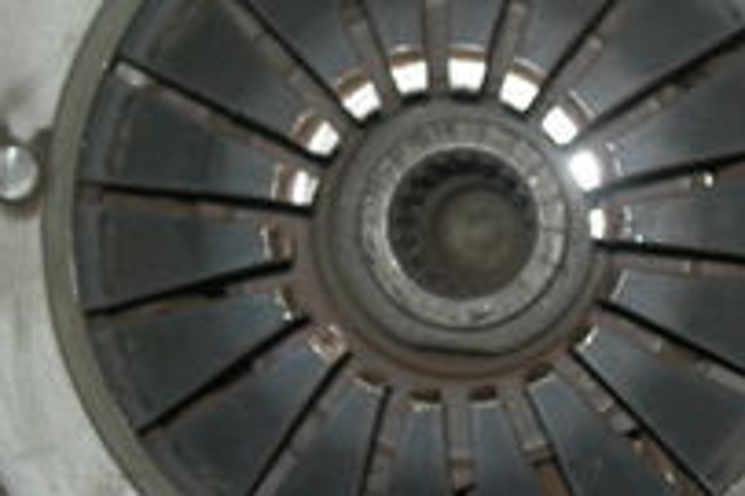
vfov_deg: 11.9
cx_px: 455
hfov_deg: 17.8
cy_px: 235
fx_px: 2378
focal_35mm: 115
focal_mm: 5.7
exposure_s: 1/60
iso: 50
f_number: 2.8
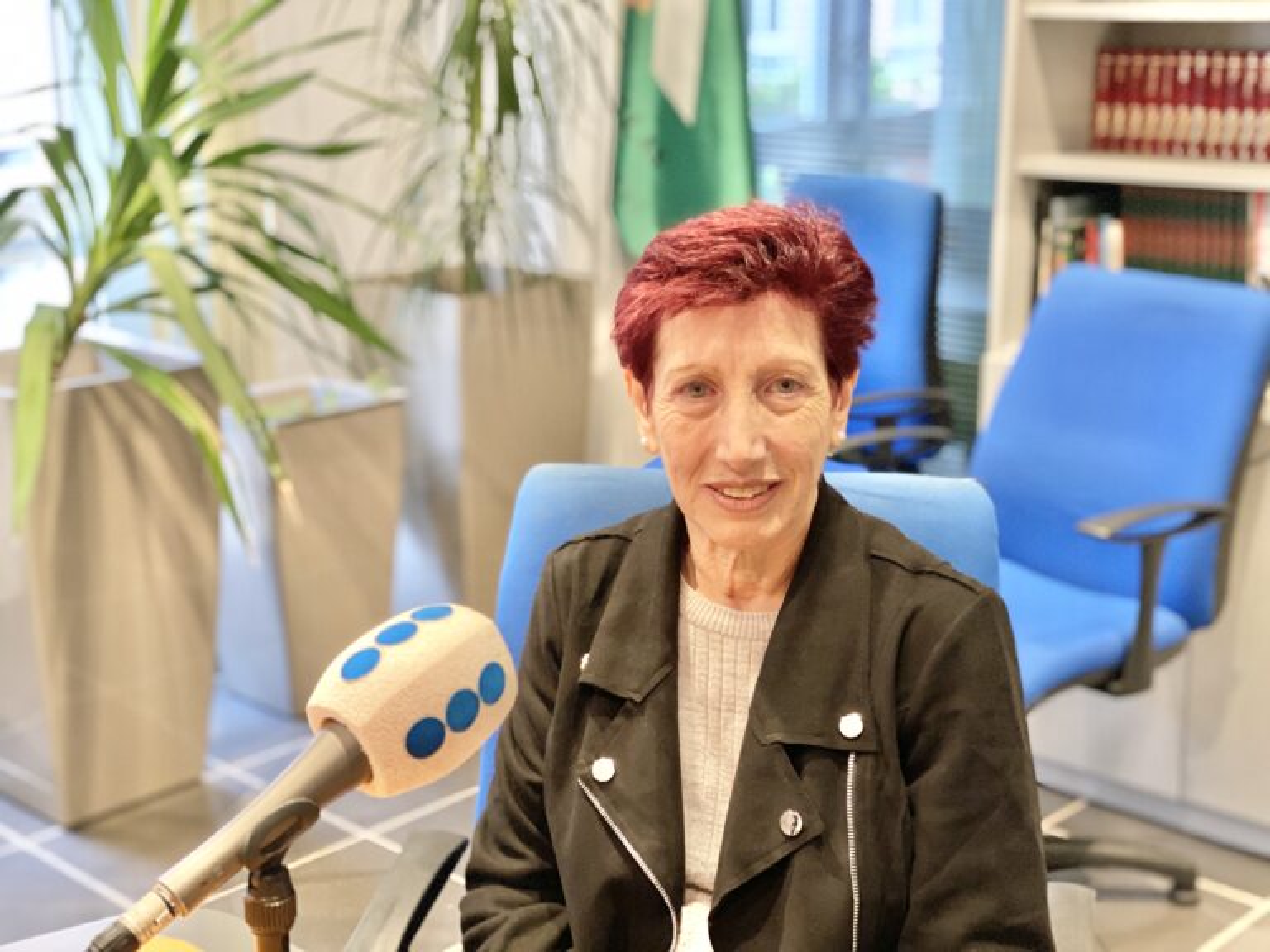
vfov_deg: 28.0
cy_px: 476
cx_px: 635
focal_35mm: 52
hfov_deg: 36.8
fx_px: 1908
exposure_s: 1/33
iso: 320
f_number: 2
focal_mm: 6
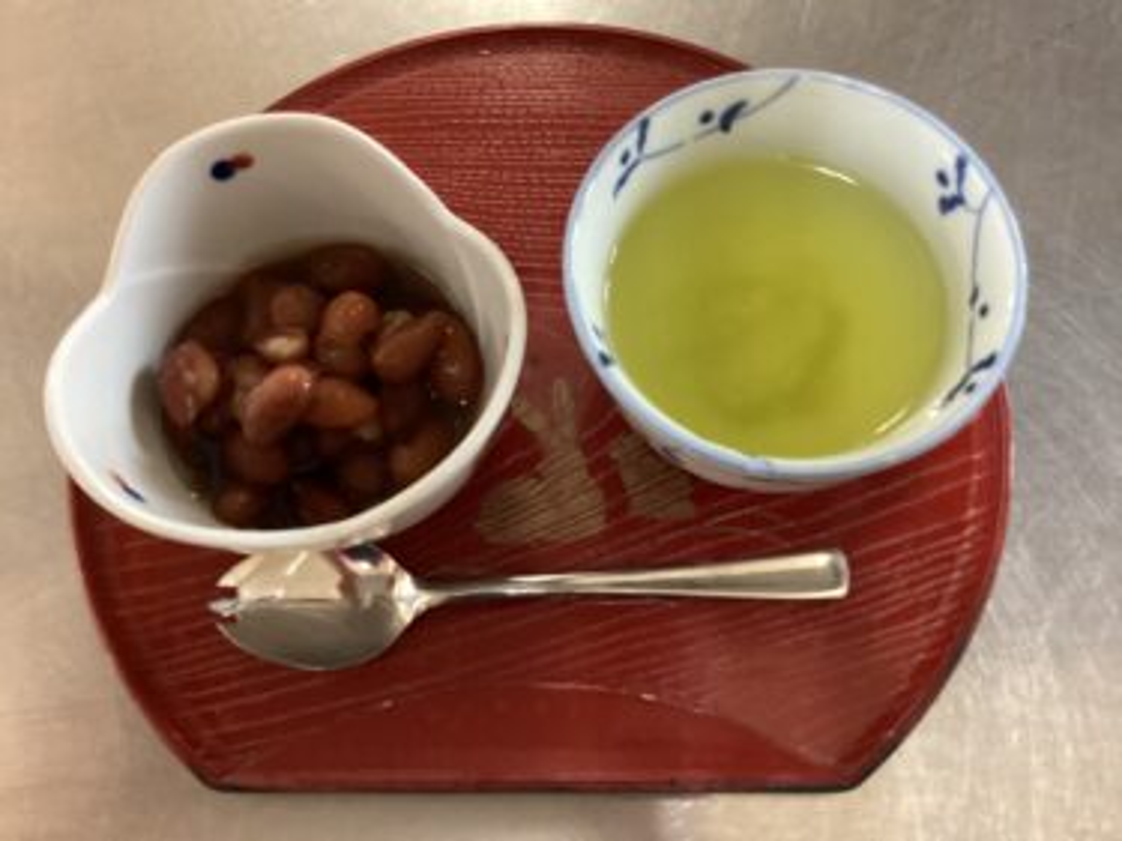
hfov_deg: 58.4
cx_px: 561
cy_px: 420
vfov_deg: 45.4
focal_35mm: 31
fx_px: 1004
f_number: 2.4
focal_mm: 3.3
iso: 320
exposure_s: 1/30
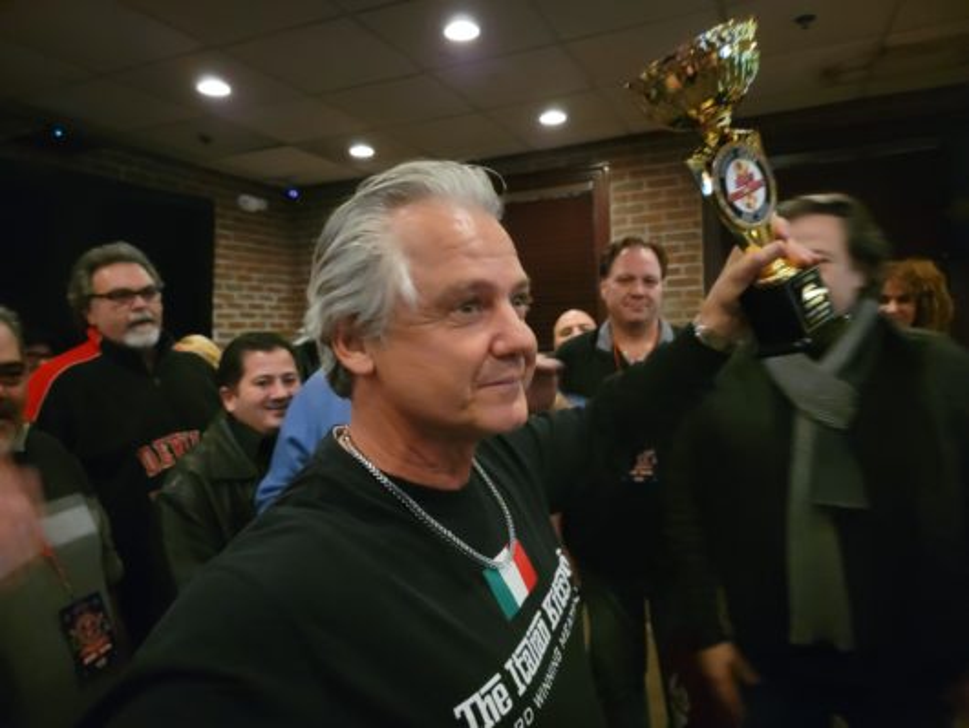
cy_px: 364
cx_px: 484
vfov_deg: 56.9
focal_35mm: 24
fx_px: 672
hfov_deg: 71.6
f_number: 1.8
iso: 1250
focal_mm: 6.7
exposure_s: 1/17
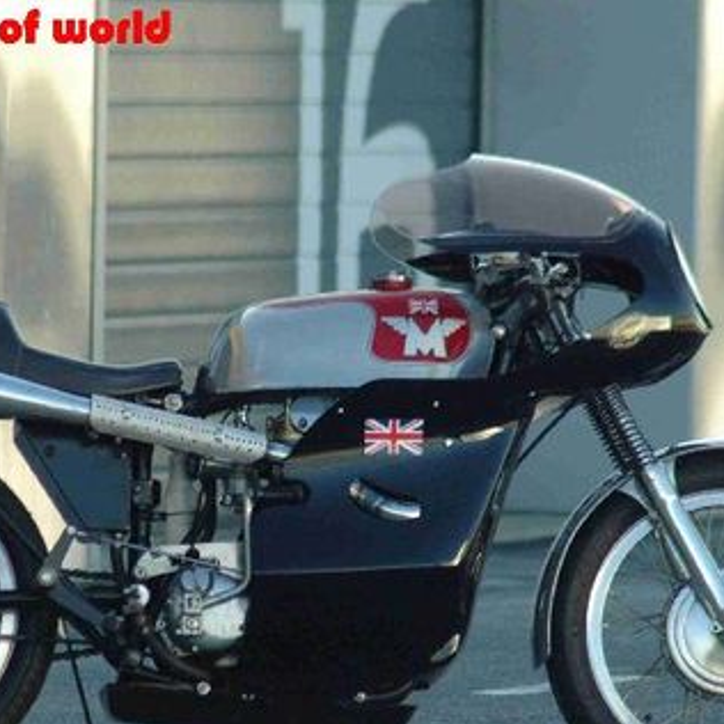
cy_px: 483
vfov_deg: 2.7
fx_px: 15263
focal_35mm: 645
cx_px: 339
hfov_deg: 2.7
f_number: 5.3
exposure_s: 1/640
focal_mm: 250
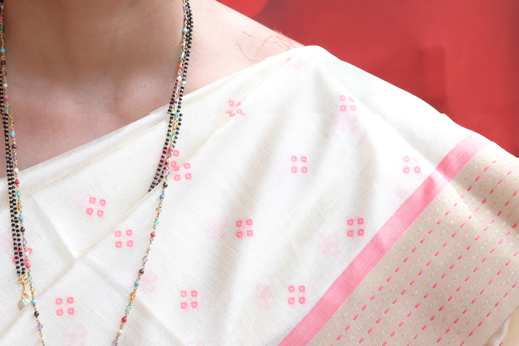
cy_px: 30
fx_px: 2091
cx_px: 2
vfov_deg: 9.4
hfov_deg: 13.9
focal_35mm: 145
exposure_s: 1/125
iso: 160
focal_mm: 56
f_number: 6.3
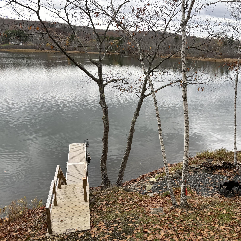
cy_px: 121
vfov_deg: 52.5
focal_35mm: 31
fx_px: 244
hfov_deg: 52.0
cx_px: 150
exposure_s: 1/288
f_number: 1.6
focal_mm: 5.96
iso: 50
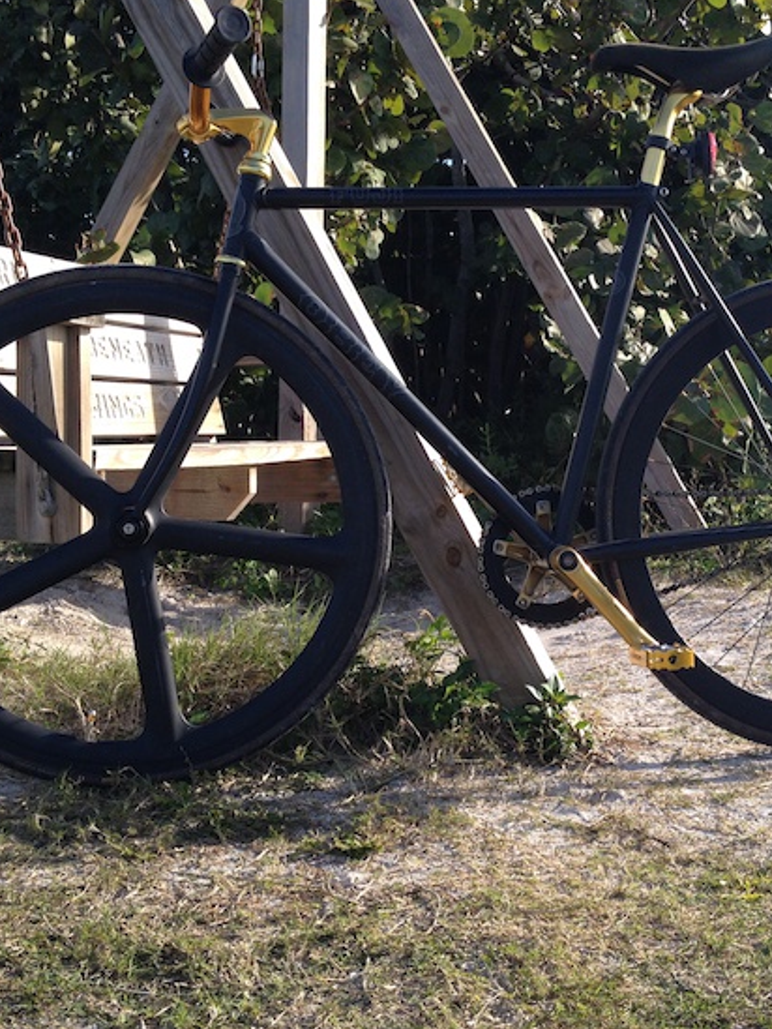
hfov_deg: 28.5
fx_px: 1516
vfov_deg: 37.5
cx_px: 453
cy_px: 508
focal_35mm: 51
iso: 50
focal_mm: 4.28
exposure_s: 1/756
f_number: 2.4
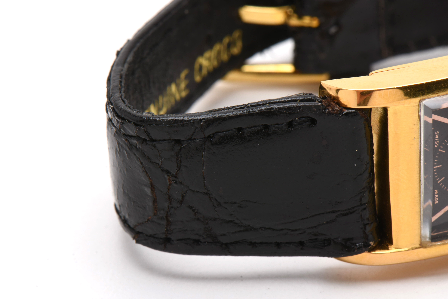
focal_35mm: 128
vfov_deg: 10.8
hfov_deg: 16.1
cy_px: 150
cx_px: 224
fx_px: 1587
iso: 100
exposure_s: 1/100
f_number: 22
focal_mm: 85
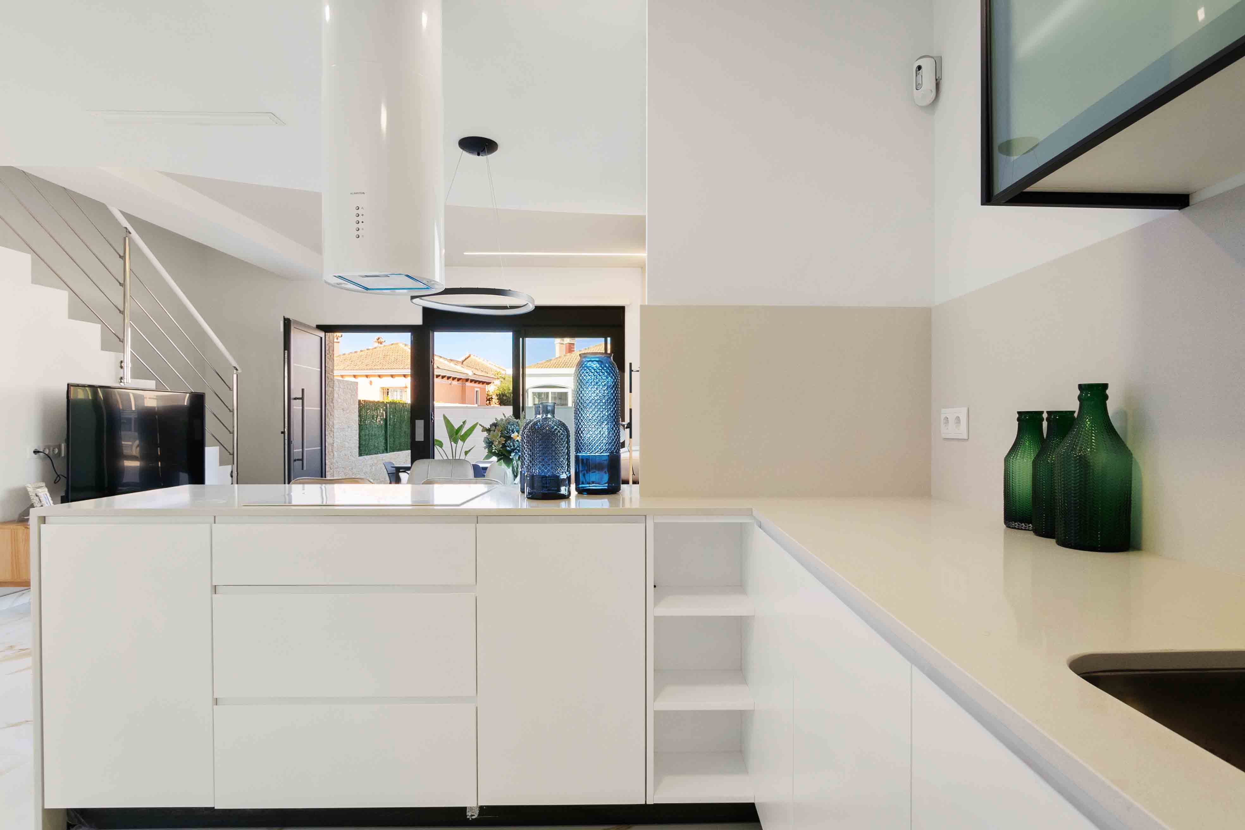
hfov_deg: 90.0
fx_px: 622
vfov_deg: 67.4
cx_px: 622
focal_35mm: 18
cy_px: 415
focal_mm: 12
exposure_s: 1/15
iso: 320
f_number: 8
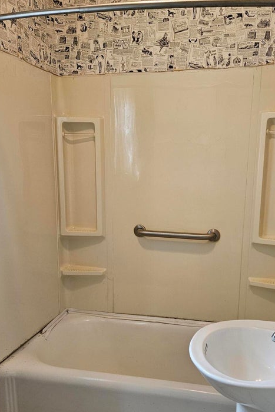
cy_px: 237
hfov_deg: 37.7
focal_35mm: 35
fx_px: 401
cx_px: 164
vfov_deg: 54.2
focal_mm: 5.4
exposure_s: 1/120
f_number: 1.8
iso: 200
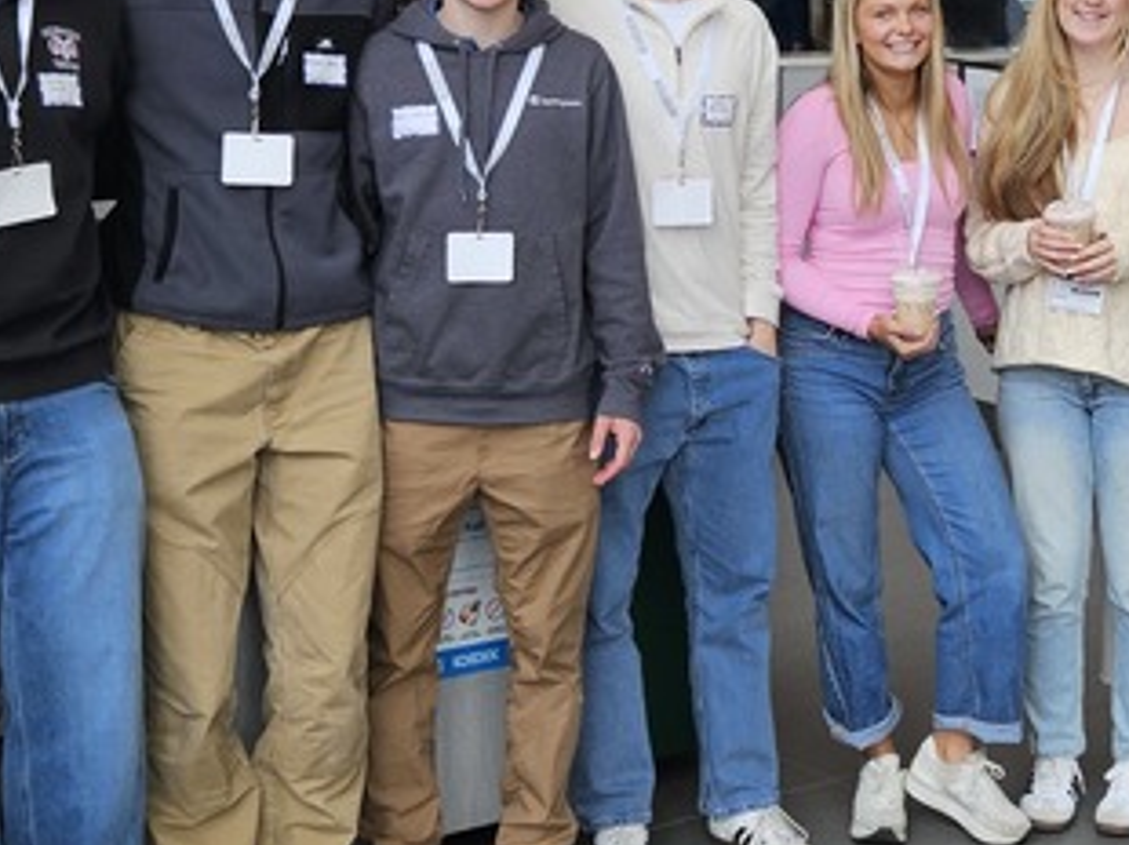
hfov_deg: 25.3
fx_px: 2477
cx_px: 885
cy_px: 197
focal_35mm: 76
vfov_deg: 19.2
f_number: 1.8
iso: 32
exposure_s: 1/120
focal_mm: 5.4
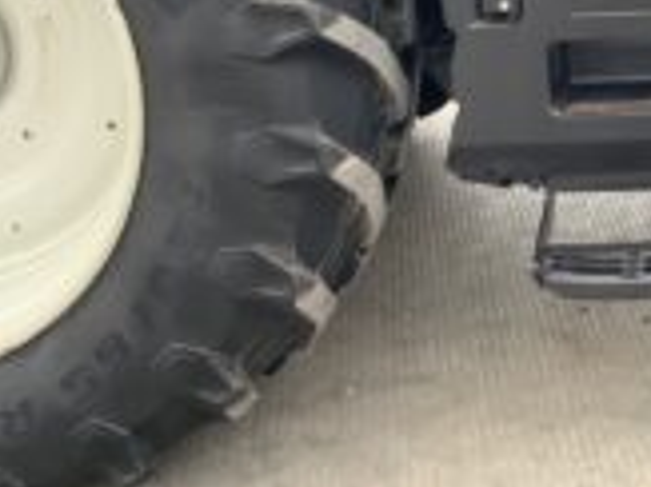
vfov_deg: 21.7
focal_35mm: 64
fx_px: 1203
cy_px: -48
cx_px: 715
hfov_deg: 27.7
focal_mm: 3
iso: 64
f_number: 1.8
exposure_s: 1/73
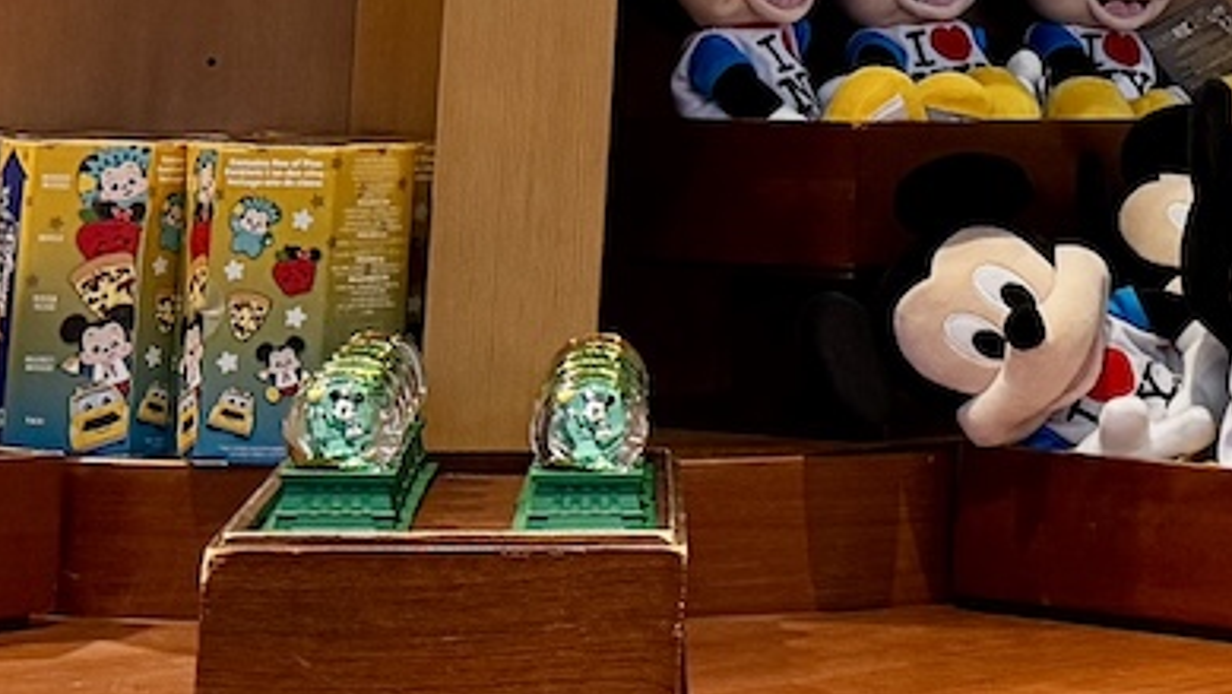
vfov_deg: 9.1
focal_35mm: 129
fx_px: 4215
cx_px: 1593
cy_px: -491
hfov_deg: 15.8
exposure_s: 1/120
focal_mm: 6.76
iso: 200
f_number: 1.78
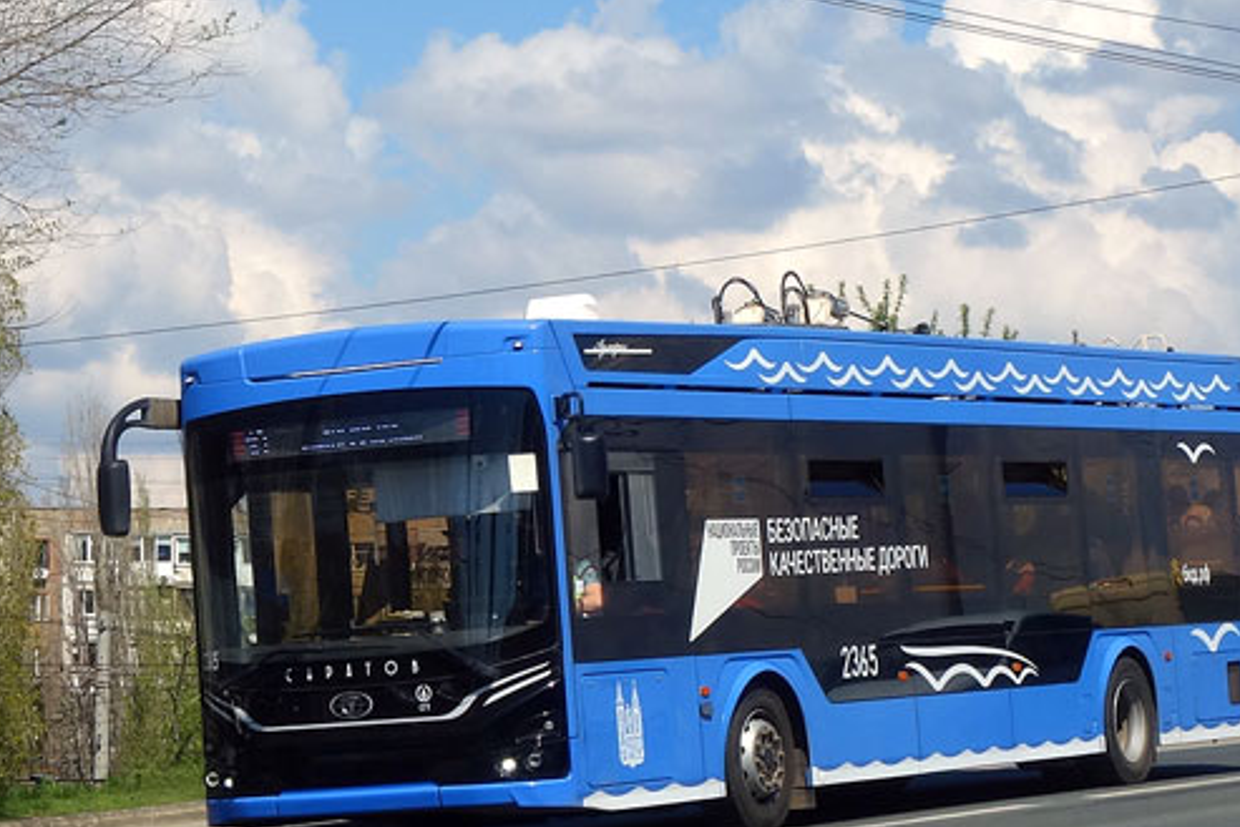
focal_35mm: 107
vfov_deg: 12.7
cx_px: 543
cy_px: 53
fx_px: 3686
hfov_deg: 19.1
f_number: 8
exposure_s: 1/500
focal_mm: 16.39
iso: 125
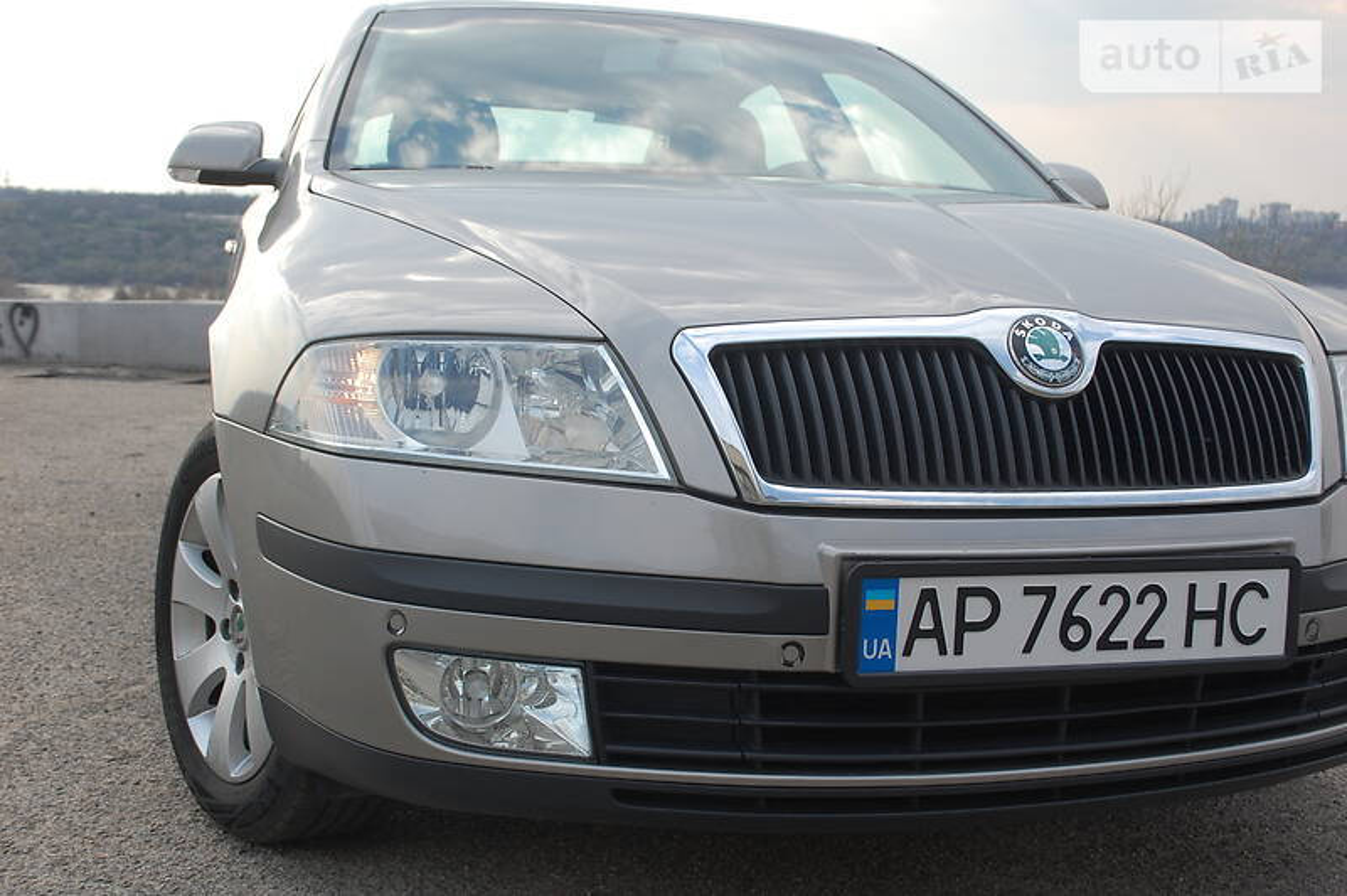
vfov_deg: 34.2
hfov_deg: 49.6
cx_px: 674
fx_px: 1458
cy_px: 448
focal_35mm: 39
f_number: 7.1
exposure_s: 1/200
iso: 200
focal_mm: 26
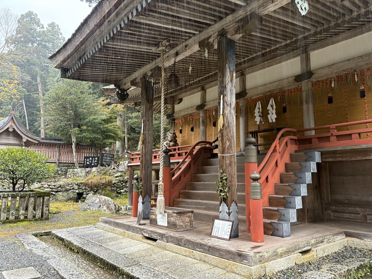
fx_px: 279
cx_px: 186
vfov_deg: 53.1
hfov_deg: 67.3
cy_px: 140
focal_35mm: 26
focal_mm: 5.96
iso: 200
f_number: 1.6
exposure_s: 1/60
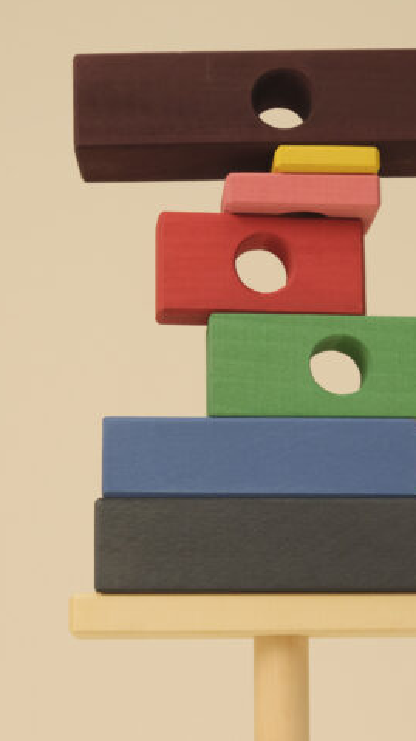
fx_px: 1473
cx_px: 264
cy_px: 503
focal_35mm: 75
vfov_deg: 28.0
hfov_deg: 16.1
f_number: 5
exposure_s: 1/250
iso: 800
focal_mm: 23
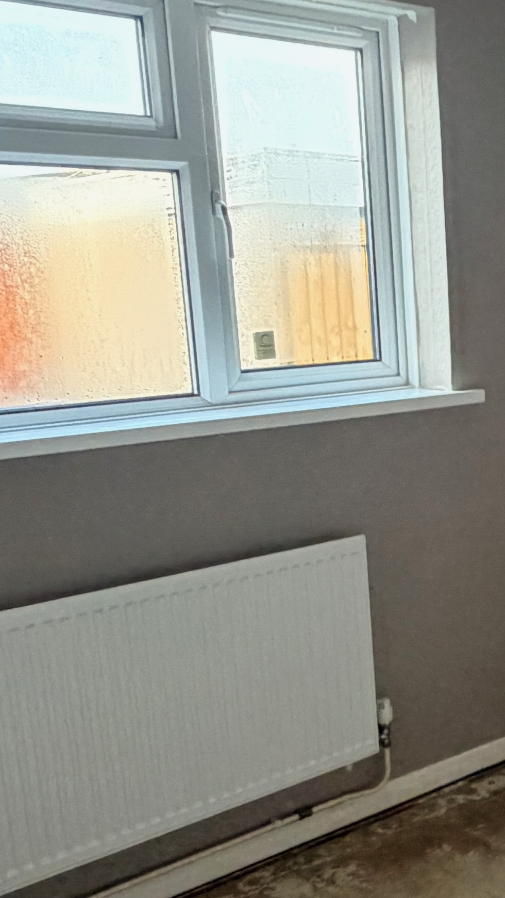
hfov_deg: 21.0
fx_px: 1190
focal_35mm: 50
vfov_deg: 41.2
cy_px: 510
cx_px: 717
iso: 320
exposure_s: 1/83
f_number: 2.2
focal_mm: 2.22
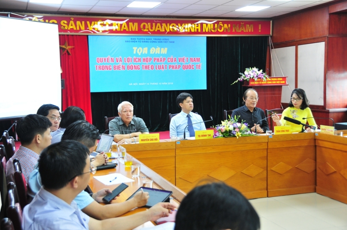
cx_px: 174
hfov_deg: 45.0
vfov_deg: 30.8
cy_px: 115
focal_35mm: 44
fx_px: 419
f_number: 4
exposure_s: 1/40
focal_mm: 29
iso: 640
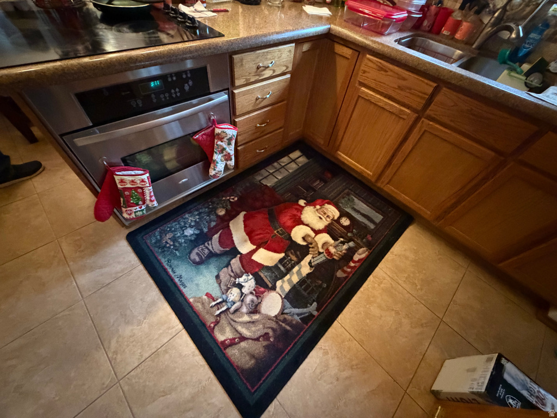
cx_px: 278
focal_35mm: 14
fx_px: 225
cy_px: 209
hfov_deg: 102.1
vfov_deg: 85.7
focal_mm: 2.22
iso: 1600
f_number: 2.2
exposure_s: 1/30
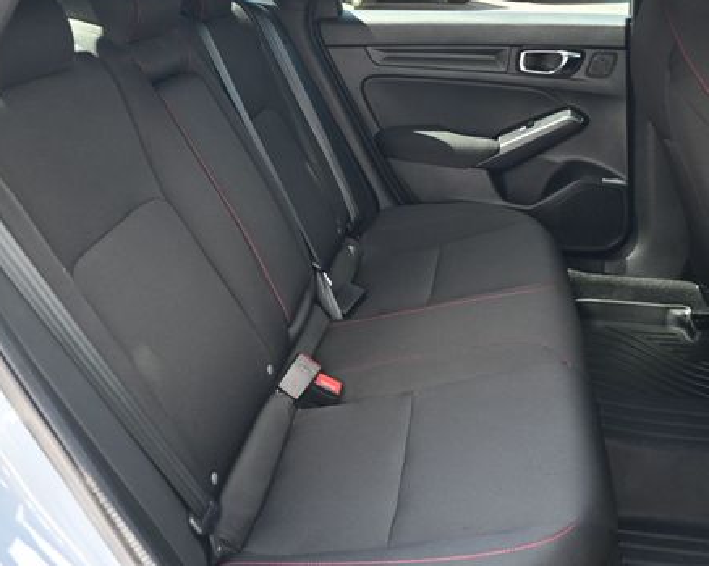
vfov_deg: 39.1
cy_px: 277
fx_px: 798
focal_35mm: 38
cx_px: 372
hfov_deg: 47.9
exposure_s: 1/125
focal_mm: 18.5
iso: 800
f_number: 3.8
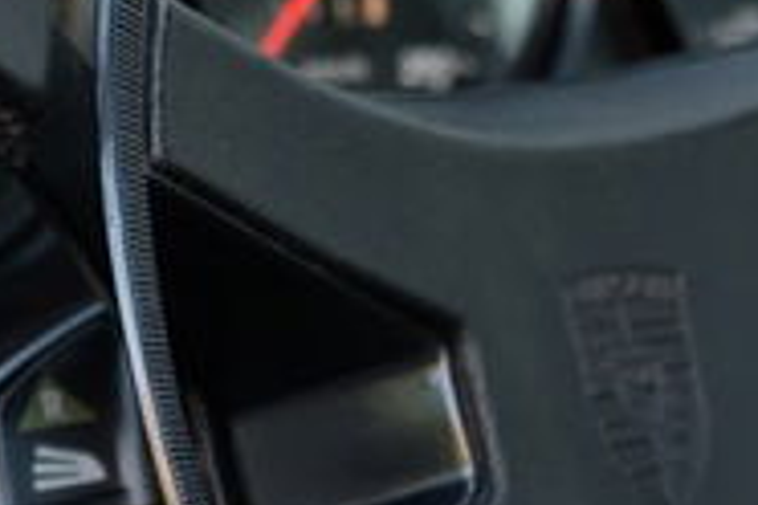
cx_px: -575
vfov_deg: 5.9
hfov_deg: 8.6
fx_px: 4863
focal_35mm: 231
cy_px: 623
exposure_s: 1/60
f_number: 3.6
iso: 320
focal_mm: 37.4
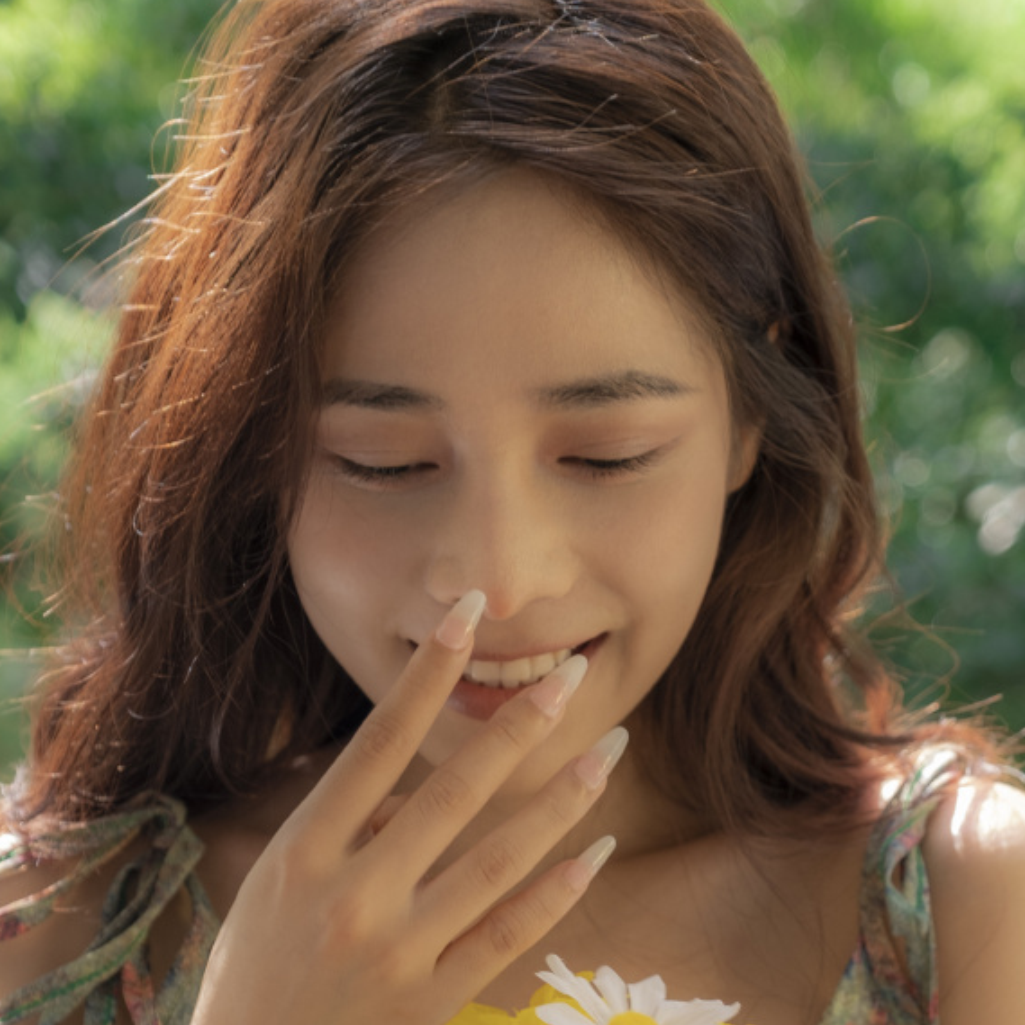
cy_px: 940
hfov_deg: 18.3
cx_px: 593
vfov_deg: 18.0
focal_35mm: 95
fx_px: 3183
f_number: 2.8
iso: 200
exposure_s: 1/160
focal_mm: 35.3
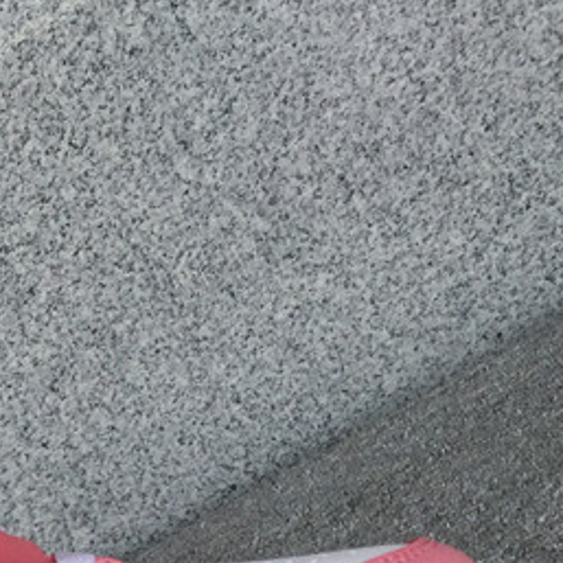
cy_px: 619
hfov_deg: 16.7
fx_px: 1766
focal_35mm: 96
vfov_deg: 17.5
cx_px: -234
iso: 25
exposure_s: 1/473
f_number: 2.4
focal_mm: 3.3
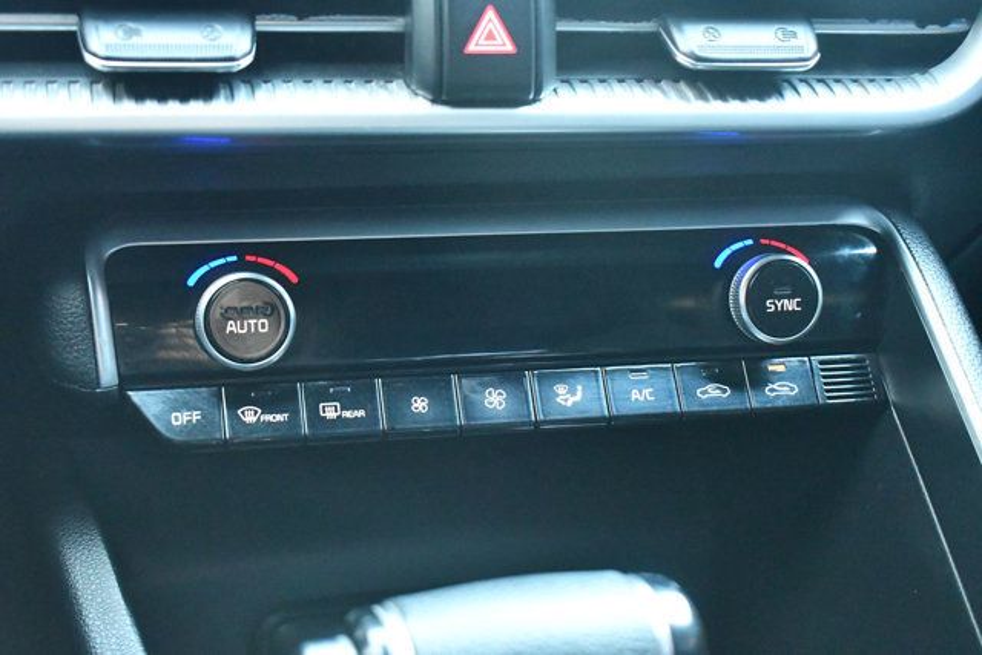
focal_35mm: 57
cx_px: 491
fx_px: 1555
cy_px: 328
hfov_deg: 35.0
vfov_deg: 23.8
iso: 12800
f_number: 4.8
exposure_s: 1/60
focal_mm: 38
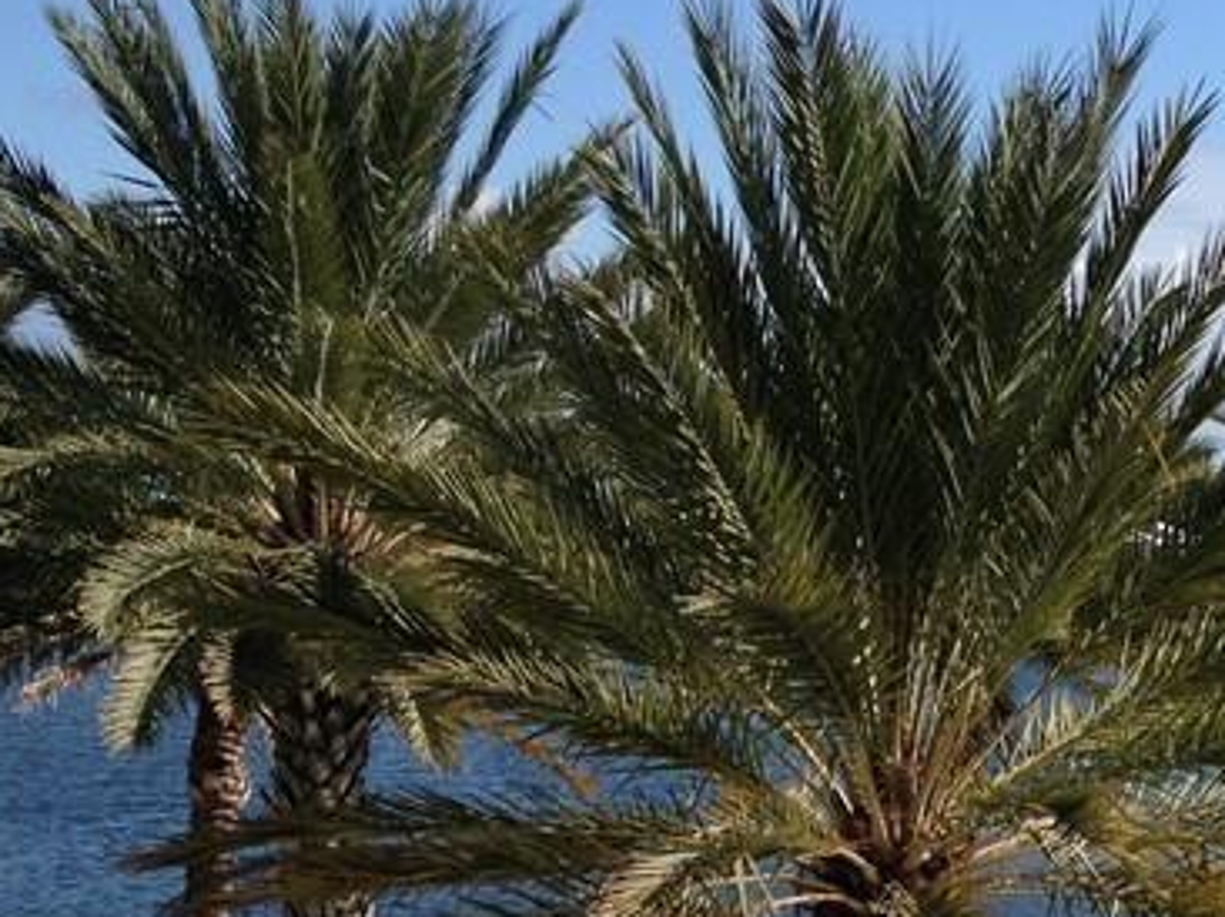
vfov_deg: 14.7
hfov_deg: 19.1
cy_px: 1034
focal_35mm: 98
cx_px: 1416
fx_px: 3466
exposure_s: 1/1727
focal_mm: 4.28
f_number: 2.4
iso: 50
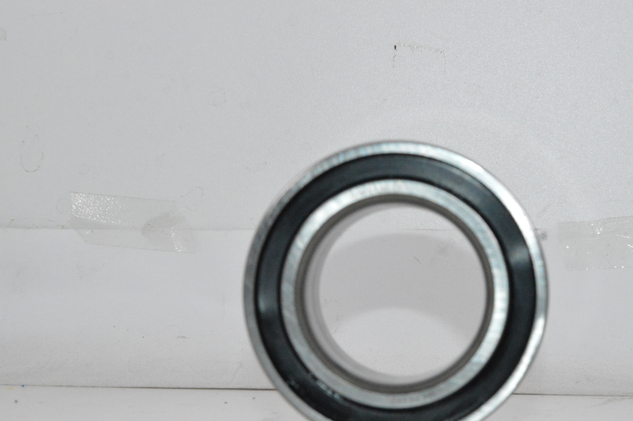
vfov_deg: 12.8
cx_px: 389
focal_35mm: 107
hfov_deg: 19.1
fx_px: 1880
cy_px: 286
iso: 3200
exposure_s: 1/125
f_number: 13
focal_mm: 50
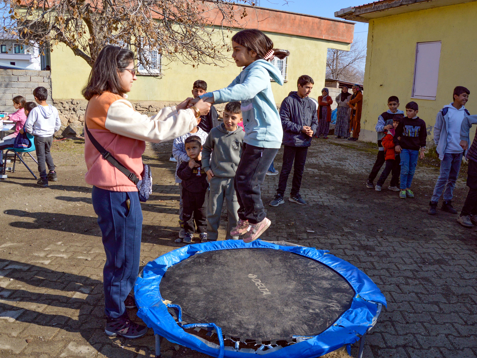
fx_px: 413
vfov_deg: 46.8
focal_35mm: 30
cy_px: 175
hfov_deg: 59.9
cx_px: 252
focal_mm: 18
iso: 400
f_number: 5
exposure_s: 1/1250
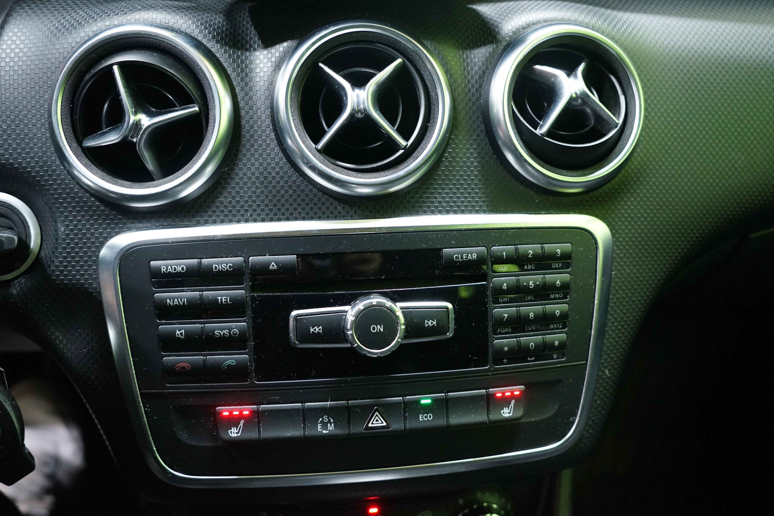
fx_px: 688
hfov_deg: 58.7
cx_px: 387
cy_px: 258
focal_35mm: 32
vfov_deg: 41.1
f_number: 4
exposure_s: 1/20
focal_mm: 32
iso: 3200
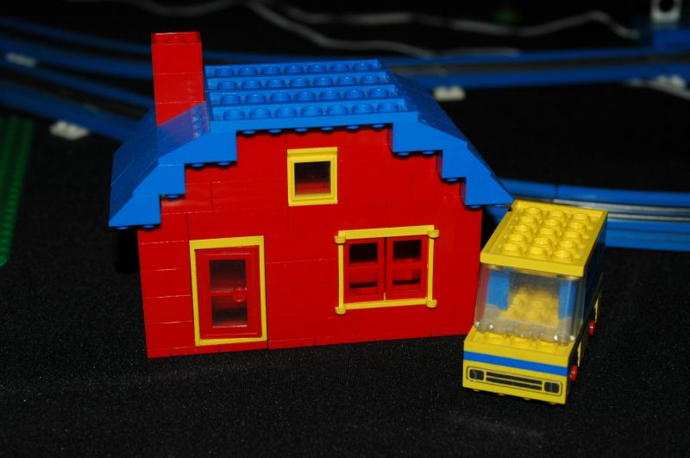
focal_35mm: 66
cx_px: 345
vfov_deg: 20.6
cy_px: 229
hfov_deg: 30.6
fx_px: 1263
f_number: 5.6
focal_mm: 44
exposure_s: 1/125
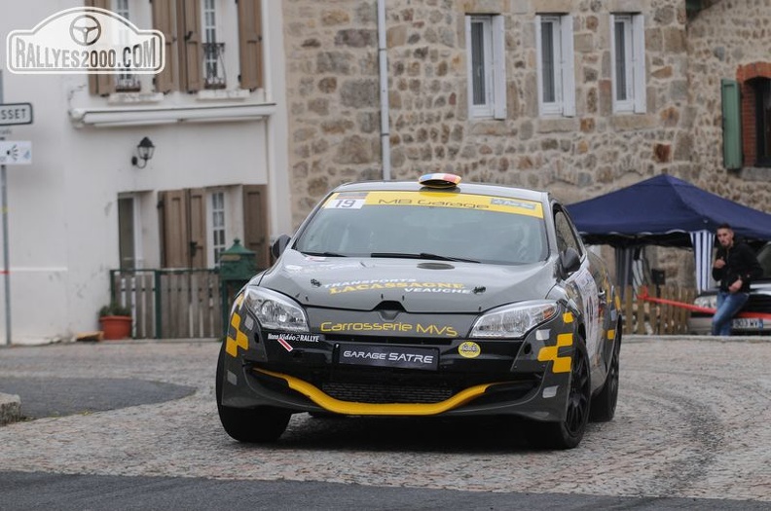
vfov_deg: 6.8
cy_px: 256
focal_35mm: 202
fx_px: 4329
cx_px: 386
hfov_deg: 10.2
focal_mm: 135
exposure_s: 1/800
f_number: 16
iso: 400
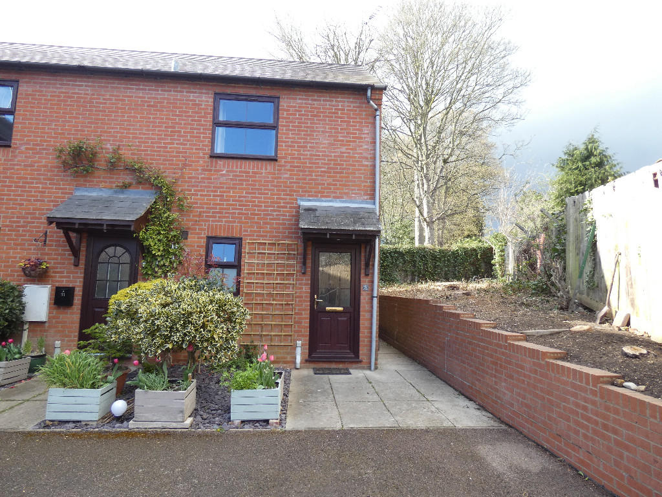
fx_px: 382
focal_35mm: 20
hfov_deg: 81.7
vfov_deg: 66.0
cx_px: 331
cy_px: 248
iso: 80
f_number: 2.8
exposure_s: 1/200
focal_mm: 3.6
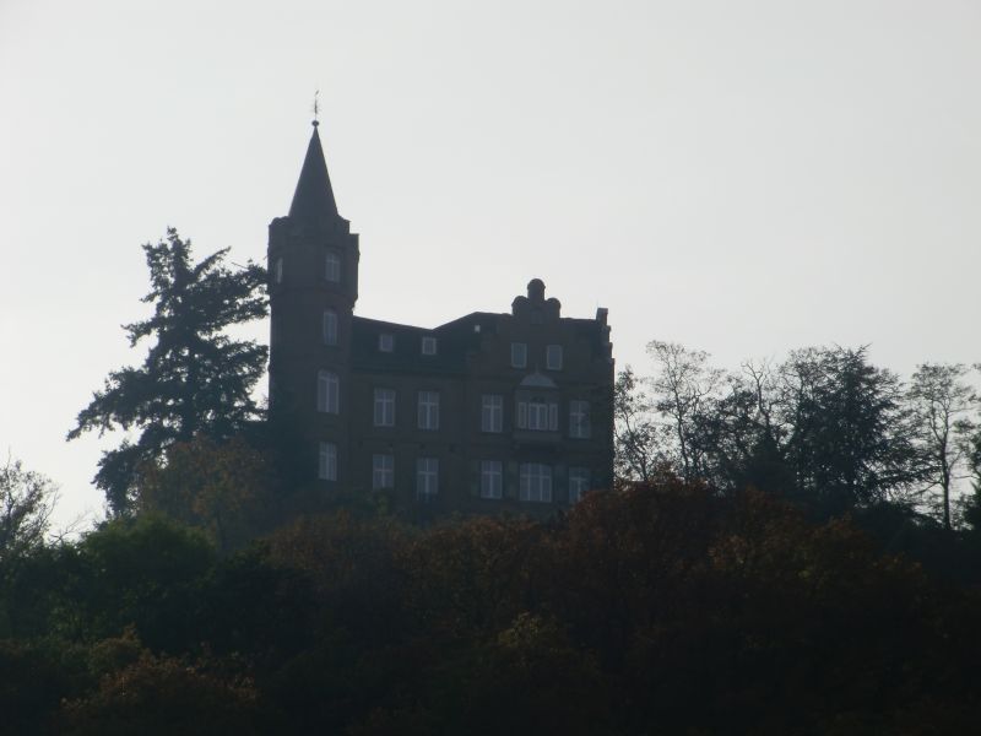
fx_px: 5640
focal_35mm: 199
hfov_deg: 9.9
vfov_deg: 7.5
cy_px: 368
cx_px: 490
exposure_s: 1/160
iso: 64
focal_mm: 35.7
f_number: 14.5
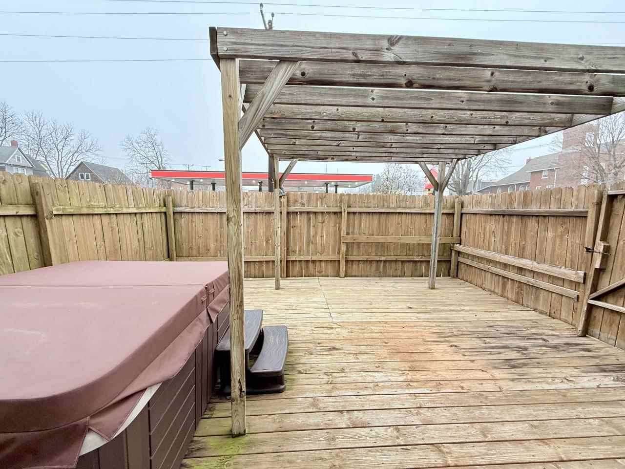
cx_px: 312
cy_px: 234
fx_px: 253
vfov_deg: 85.7
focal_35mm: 14
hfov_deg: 102.1
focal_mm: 2.22
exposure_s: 1/120
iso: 64
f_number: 2.2
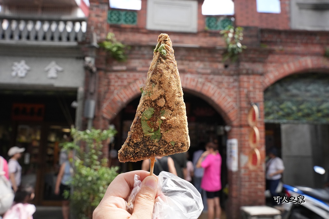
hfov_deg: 63.3
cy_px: 110
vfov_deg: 44.7
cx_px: 164
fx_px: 267
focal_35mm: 29
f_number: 8
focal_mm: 29.2
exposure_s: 1/2000
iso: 3200
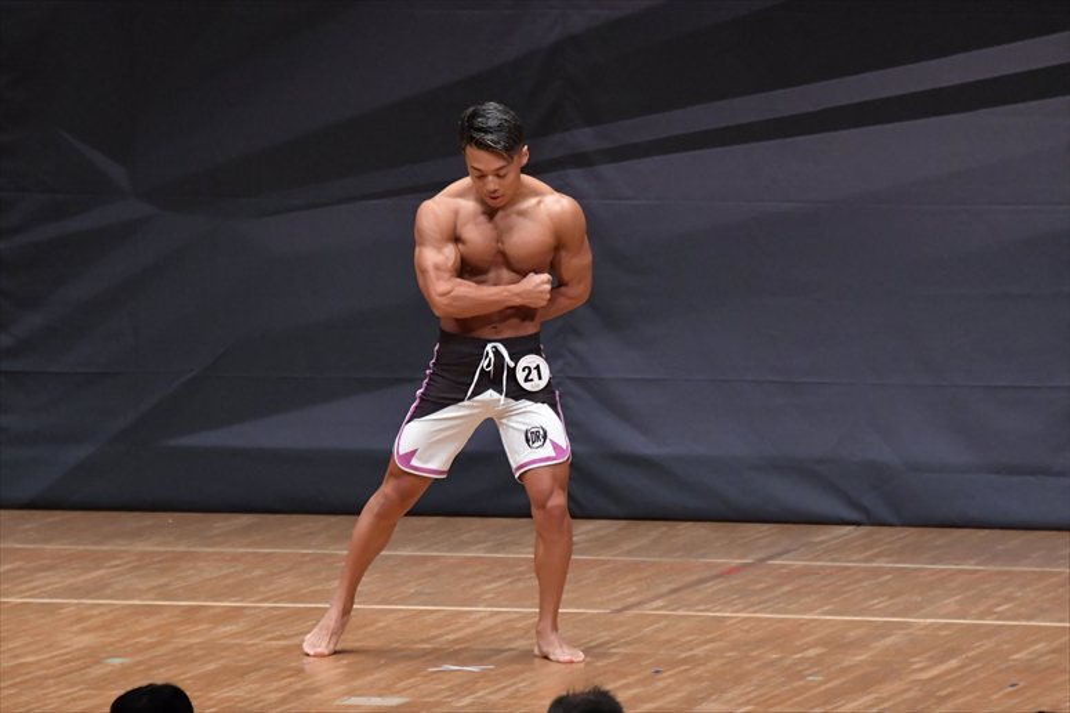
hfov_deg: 6.9
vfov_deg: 4.6
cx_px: 535
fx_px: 8912
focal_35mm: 300
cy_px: 356
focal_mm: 200
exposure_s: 1/400
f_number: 5.6
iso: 6400
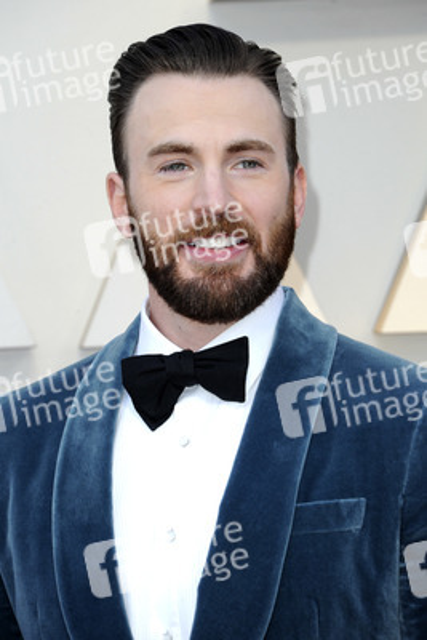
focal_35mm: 250
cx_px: 214
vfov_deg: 8.2
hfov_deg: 5.5
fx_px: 4444
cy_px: 320
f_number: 8
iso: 1000
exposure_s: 1/250
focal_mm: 250
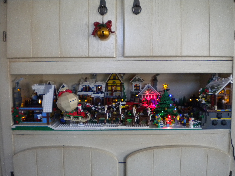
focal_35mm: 35
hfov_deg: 52.6
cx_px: 118
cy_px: 88
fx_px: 238
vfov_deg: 40.7
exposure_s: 1/68.8
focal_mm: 6.3
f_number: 3.1
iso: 400
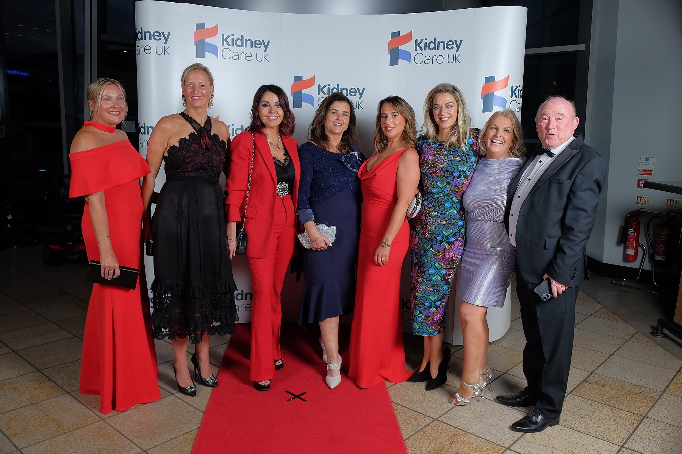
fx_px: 549
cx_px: 341
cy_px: 227
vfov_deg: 45.0
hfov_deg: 63.7
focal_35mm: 29
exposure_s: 1/180
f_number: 4
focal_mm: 19.6
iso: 400
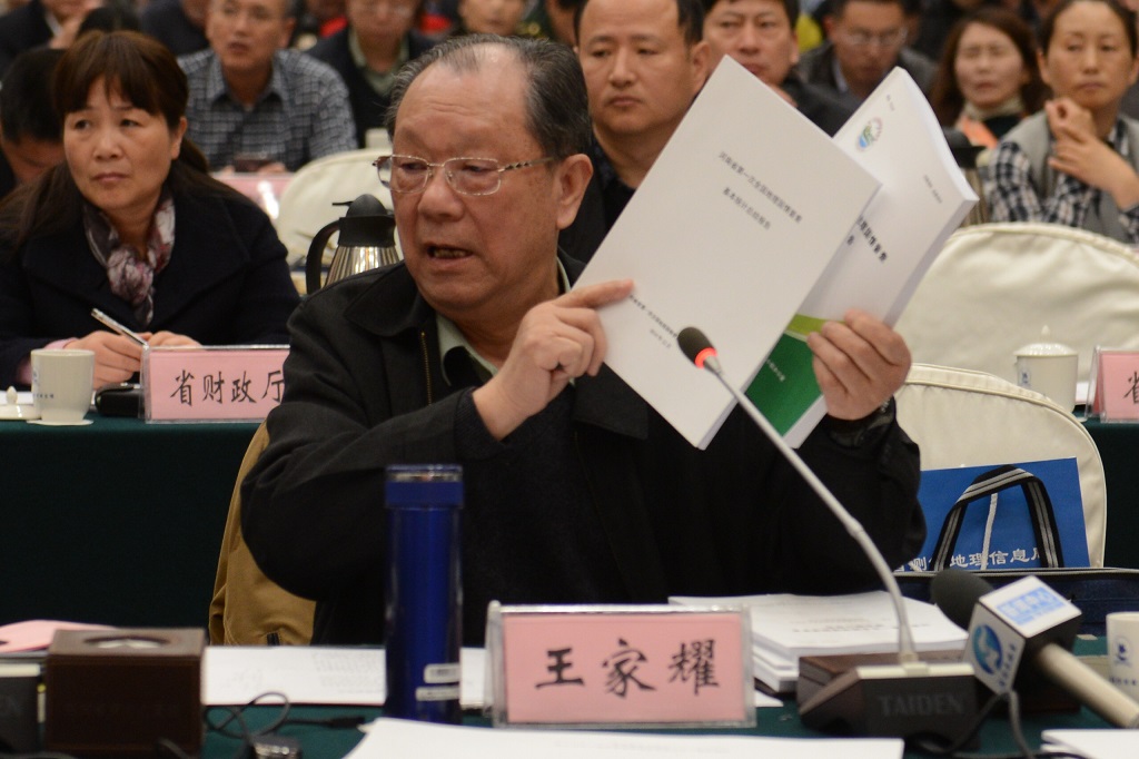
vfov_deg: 19.4
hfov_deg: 28.9
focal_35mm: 70
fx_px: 2214
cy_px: 380
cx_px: 570
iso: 1250
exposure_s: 1/200
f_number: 3.5
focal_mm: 70
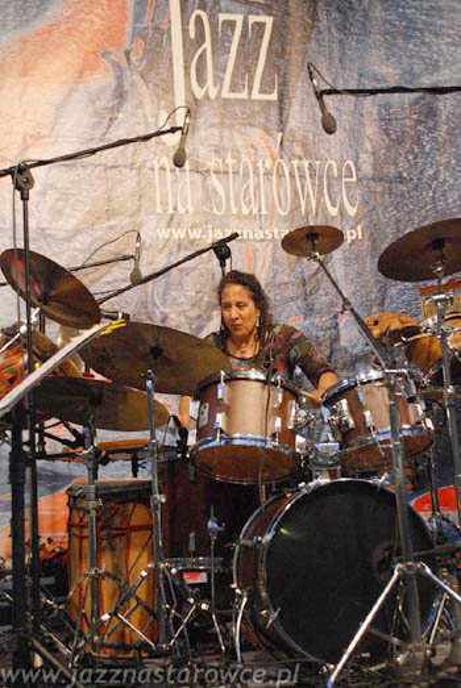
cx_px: 230
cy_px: 344
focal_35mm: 57
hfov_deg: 23.8
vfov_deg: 35.0
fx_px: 1092
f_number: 4.5
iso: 1250
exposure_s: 1/80
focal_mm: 38
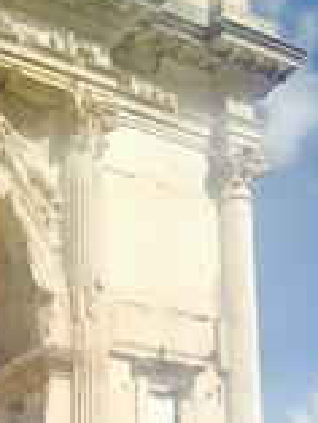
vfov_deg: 21.9
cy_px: 480
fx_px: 1027
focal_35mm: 84
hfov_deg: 17.3
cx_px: 22
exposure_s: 1/2358
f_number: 2.4
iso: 50
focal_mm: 4.12
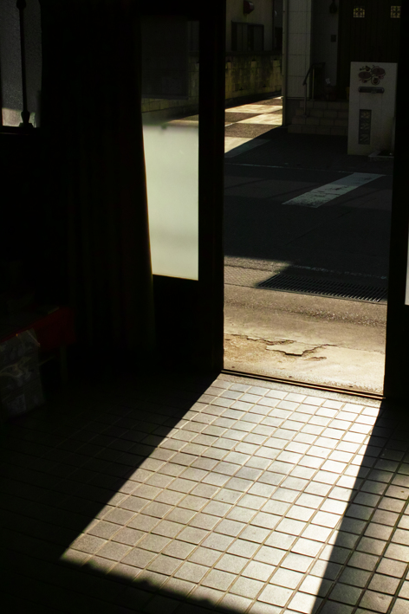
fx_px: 1109
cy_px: 261
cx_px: 277
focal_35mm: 65
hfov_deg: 20.8
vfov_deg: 30.9
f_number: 10
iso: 100
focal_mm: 30
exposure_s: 1/640
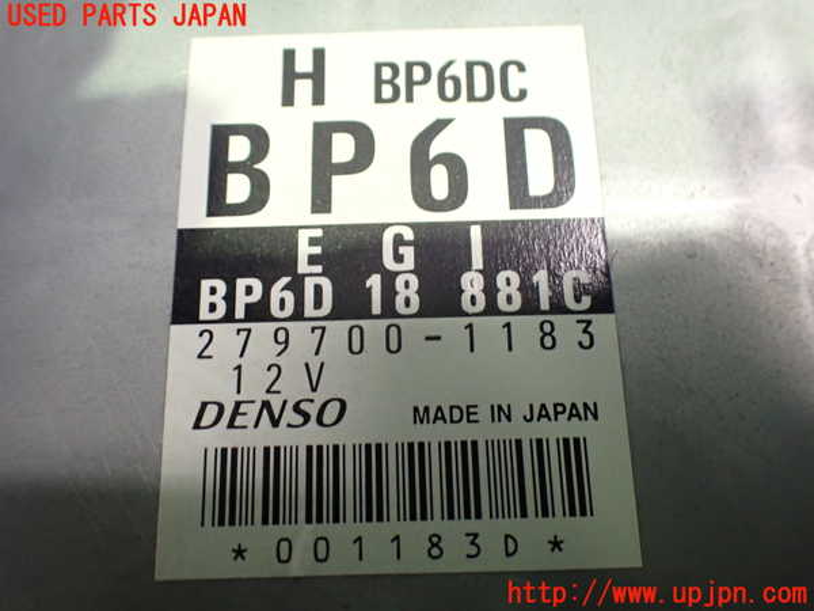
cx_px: 407
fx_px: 705
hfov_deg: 60.0
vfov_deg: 46.8
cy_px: 306
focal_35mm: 30
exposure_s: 1/30
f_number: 2.3
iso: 800
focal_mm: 5.4
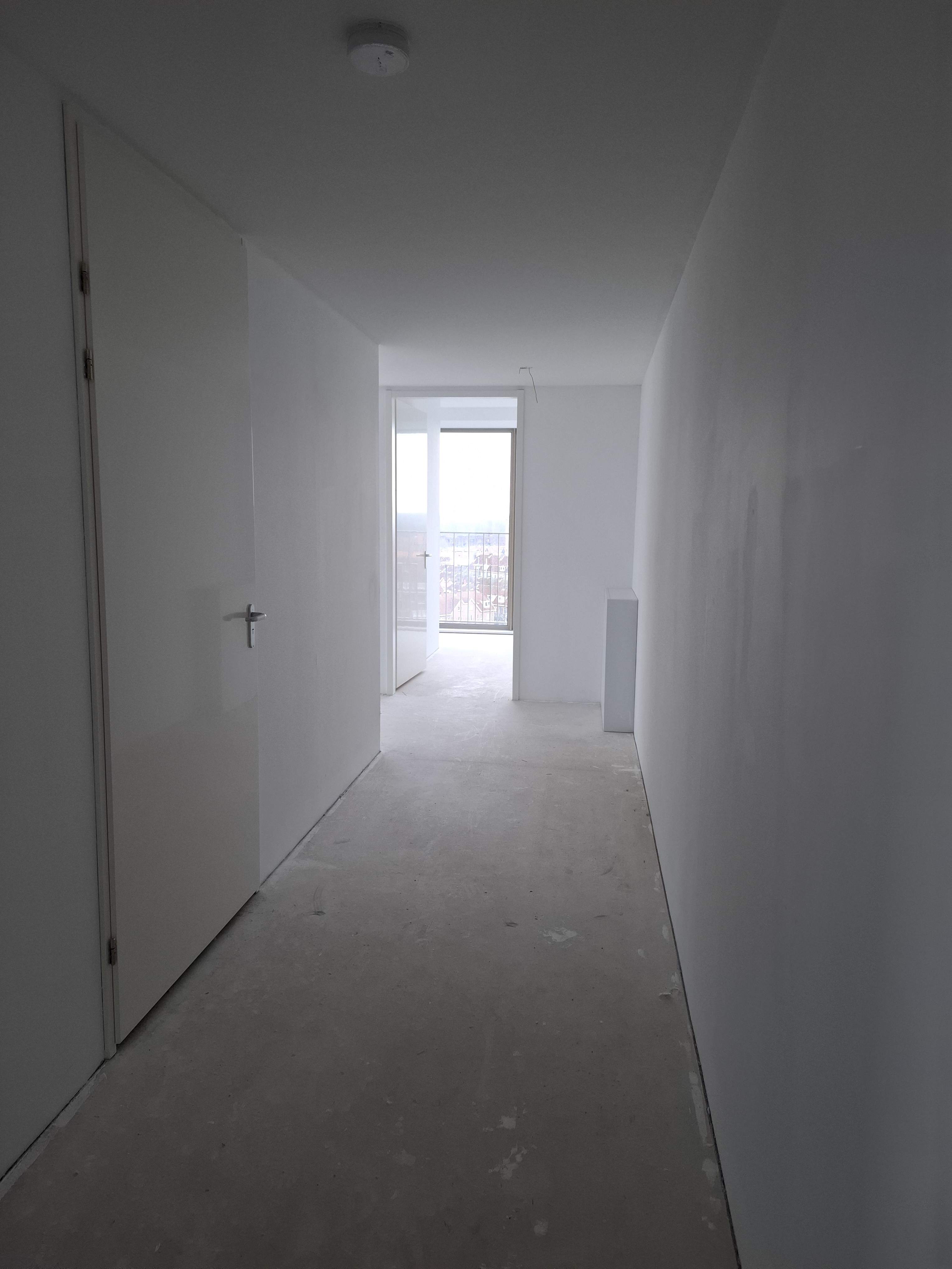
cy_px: 634
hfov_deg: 58.9
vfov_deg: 73.9
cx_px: 476
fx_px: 843
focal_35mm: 23
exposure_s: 1/100
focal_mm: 5.54
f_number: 1.8
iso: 200
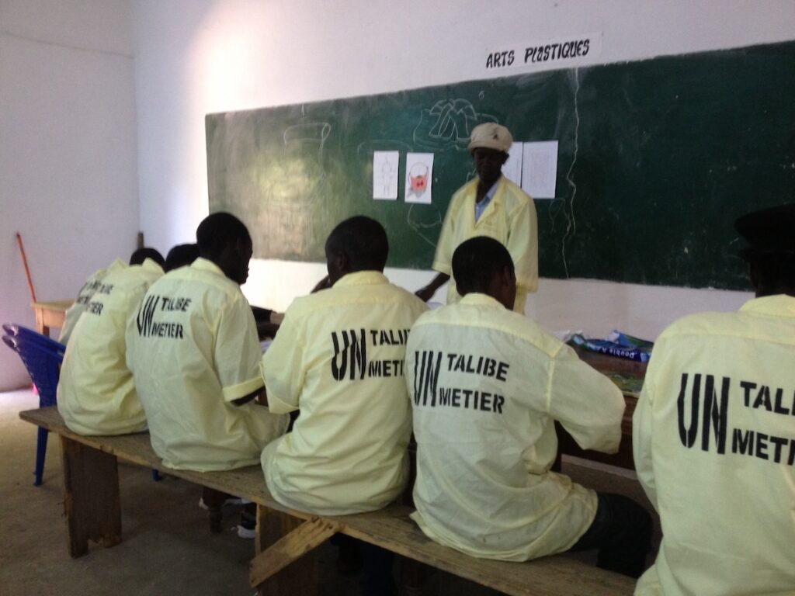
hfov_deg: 52.6
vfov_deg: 40.7
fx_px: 804
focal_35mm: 35
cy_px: 298
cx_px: 398
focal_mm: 4.28
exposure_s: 1/20
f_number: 2.4
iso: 160
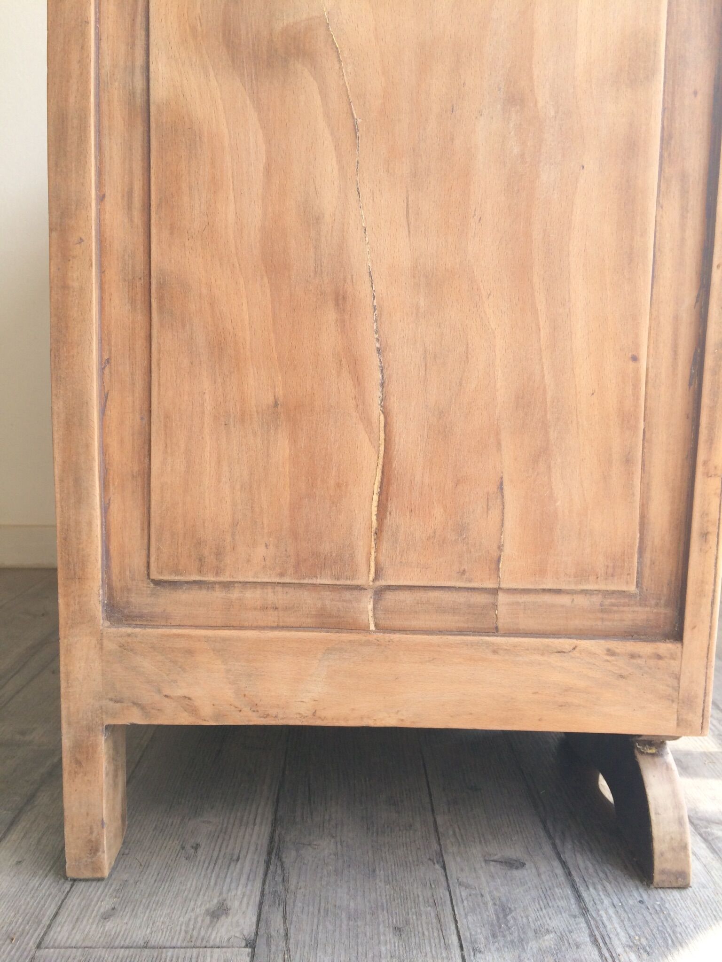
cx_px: 361
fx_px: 806
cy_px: 481
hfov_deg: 48.2
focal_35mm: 29
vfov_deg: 61.7
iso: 32
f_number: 2.2
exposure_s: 1/238
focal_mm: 4.15
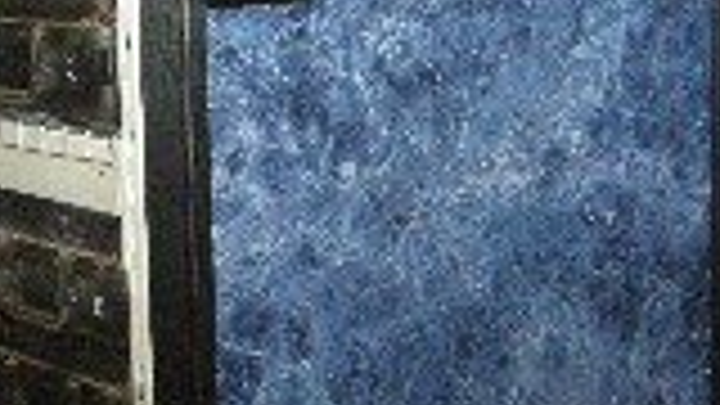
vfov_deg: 12.0
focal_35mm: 101
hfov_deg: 20.8
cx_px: 94
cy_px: 104
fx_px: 1928
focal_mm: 7.9
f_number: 2.8
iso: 984
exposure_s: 1/60
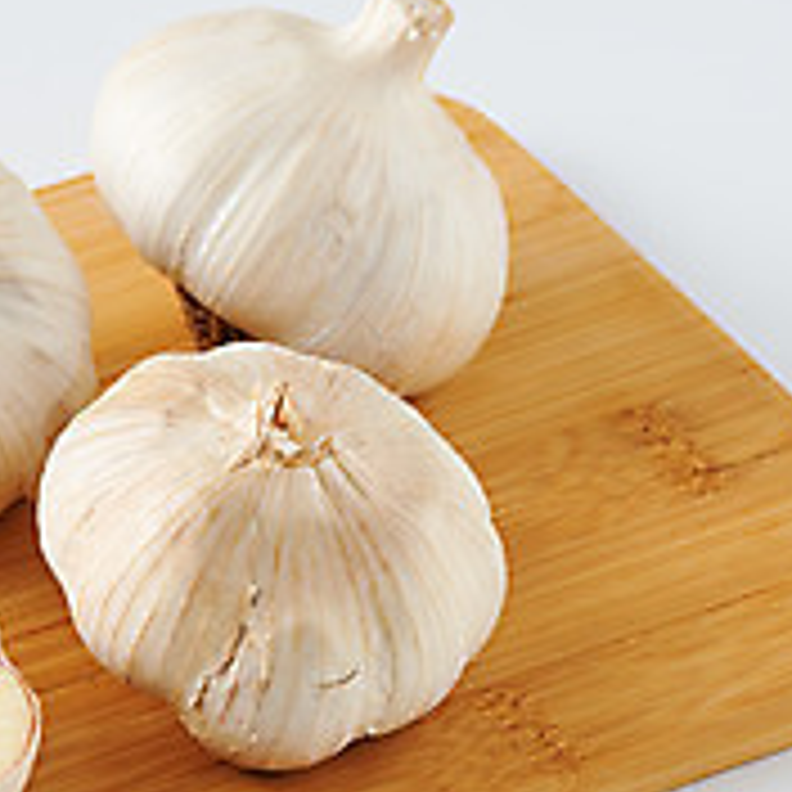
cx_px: -140
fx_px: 6756
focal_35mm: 261
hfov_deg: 6.7
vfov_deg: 6.7
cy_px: 580
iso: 200
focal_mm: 90
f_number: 16
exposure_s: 1/125
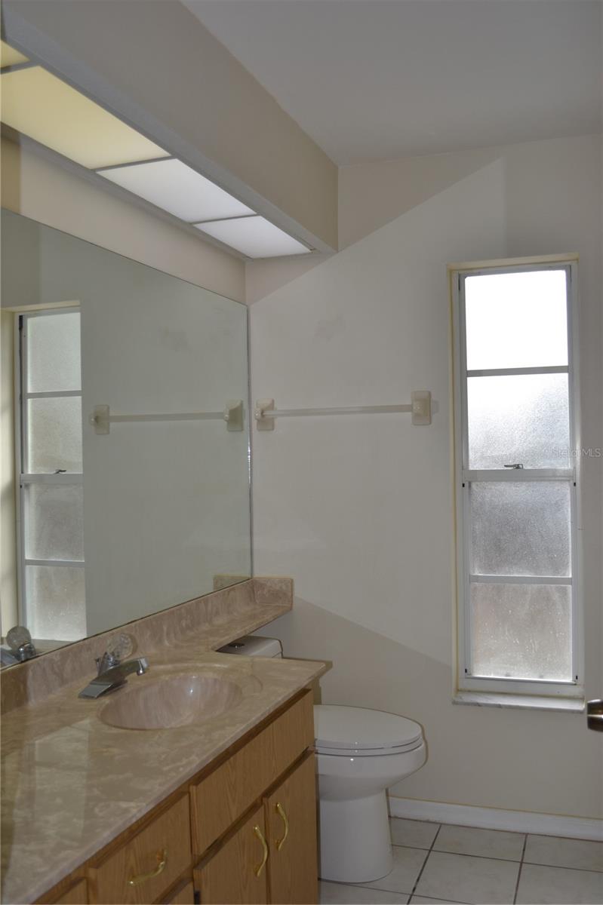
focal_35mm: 30
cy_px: 452
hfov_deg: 43.6
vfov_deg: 62.0
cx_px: 302
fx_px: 754
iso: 100
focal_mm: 20
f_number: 4
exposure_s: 1/200
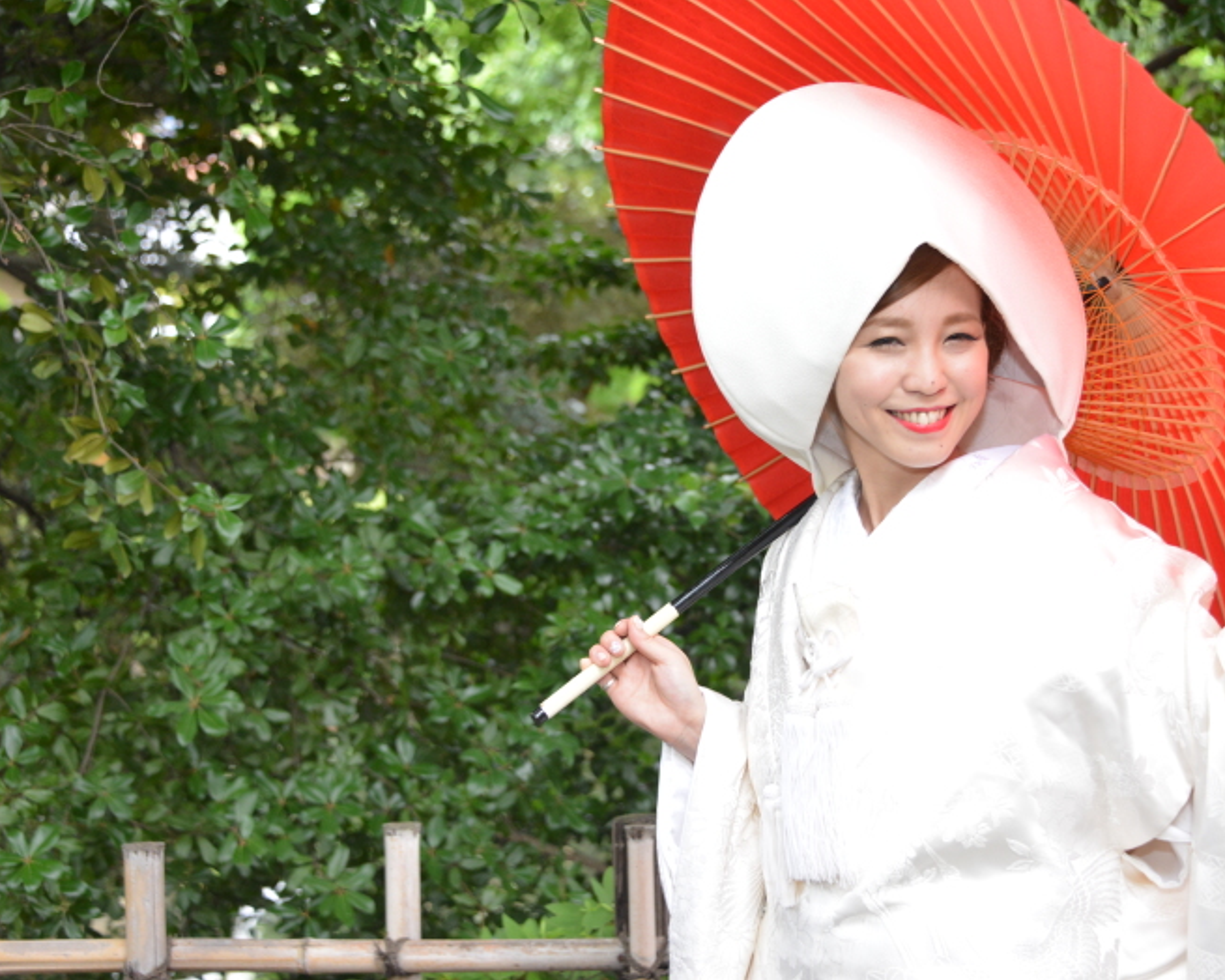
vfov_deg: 21.6
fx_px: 2574
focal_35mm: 71
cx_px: 735
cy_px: 491
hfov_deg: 26.7
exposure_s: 1/100
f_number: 5.6
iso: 2200
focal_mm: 62
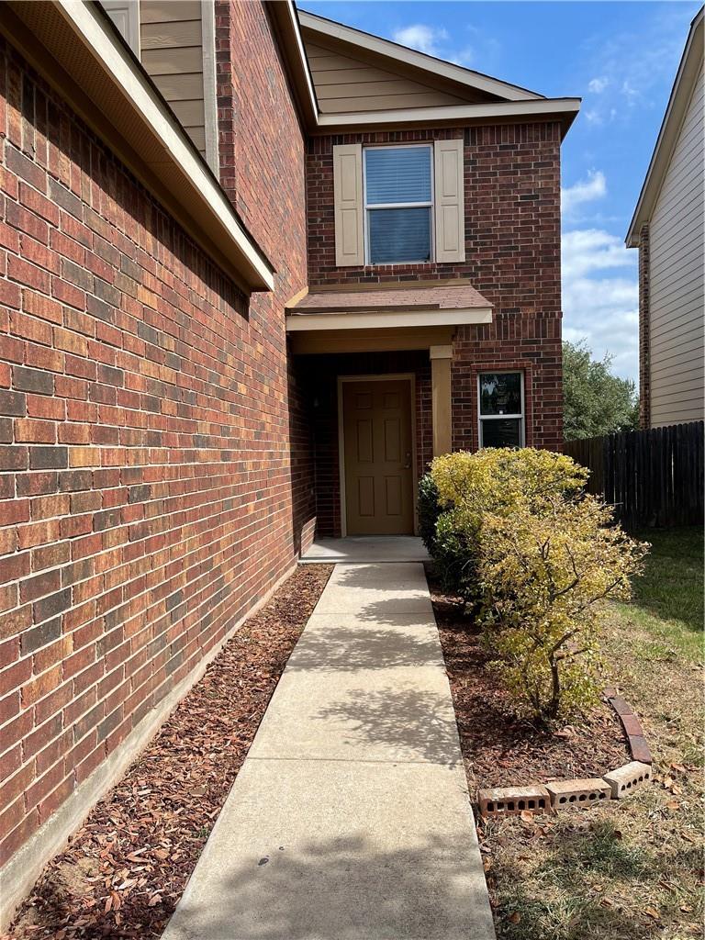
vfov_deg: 67.3
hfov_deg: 53.1
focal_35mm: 26
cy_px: 470
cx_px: 352
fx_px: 706
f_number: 1.6
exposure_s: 1/2123
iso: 32
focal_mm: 5.1
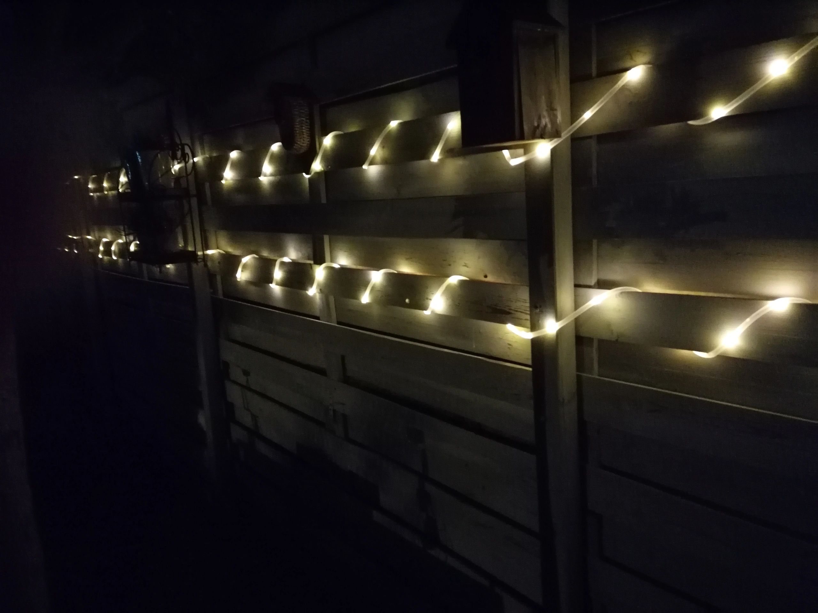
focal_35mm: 27
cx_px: 409
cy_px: 306
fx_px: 638
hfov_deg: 65.3
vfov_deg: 51.4
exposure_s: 1/12.5
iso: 6400
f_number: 1.8
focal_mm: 4.75
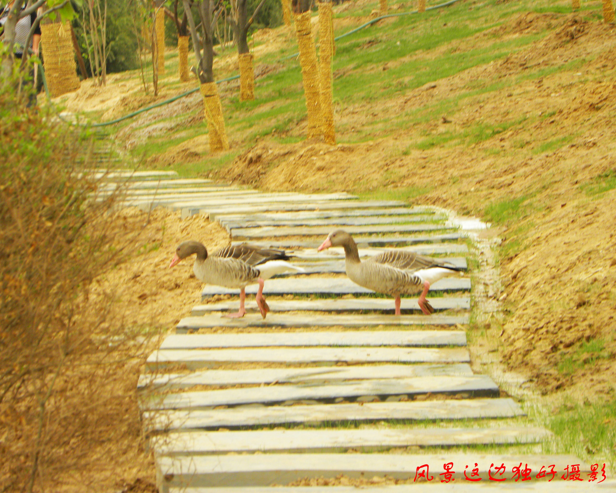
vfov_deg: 8.1
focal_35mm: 192
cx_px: 289
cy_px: 246
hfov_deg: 10.1
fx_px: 3501
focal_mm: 32.7
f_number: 4.5
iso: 64
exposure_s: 1/153
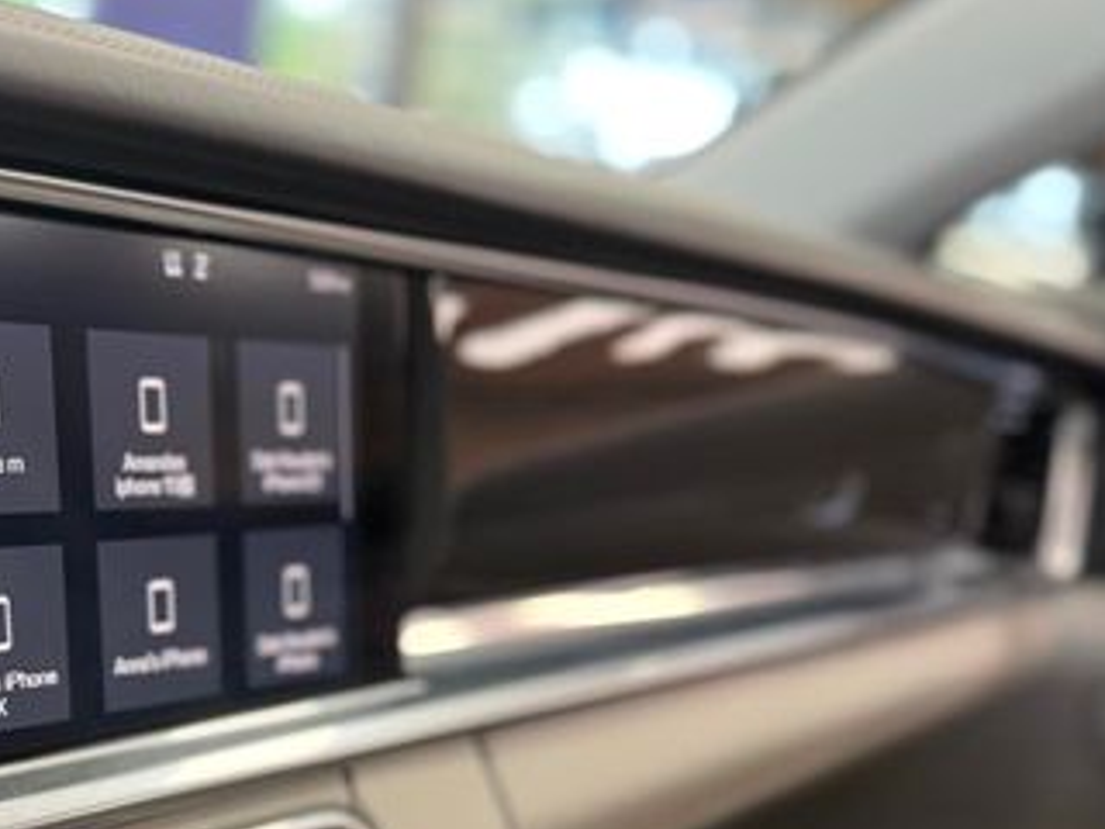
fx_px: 1532
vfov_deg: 29.3
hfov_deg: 38.5
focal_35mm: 48
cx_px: 262
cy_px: 712
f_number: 1.78
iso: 200
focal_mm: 6.76
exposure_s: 1/60
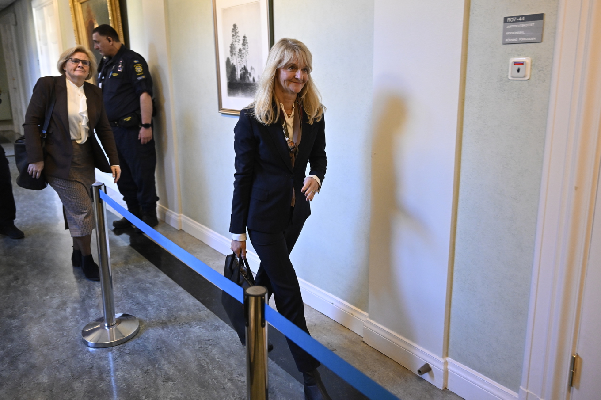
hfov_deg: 73.8
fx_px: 400
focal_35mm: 24
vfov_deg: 53.1
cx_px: 300
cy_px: 200
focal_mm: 24
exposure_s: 1/250
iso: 2500
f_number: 2.8
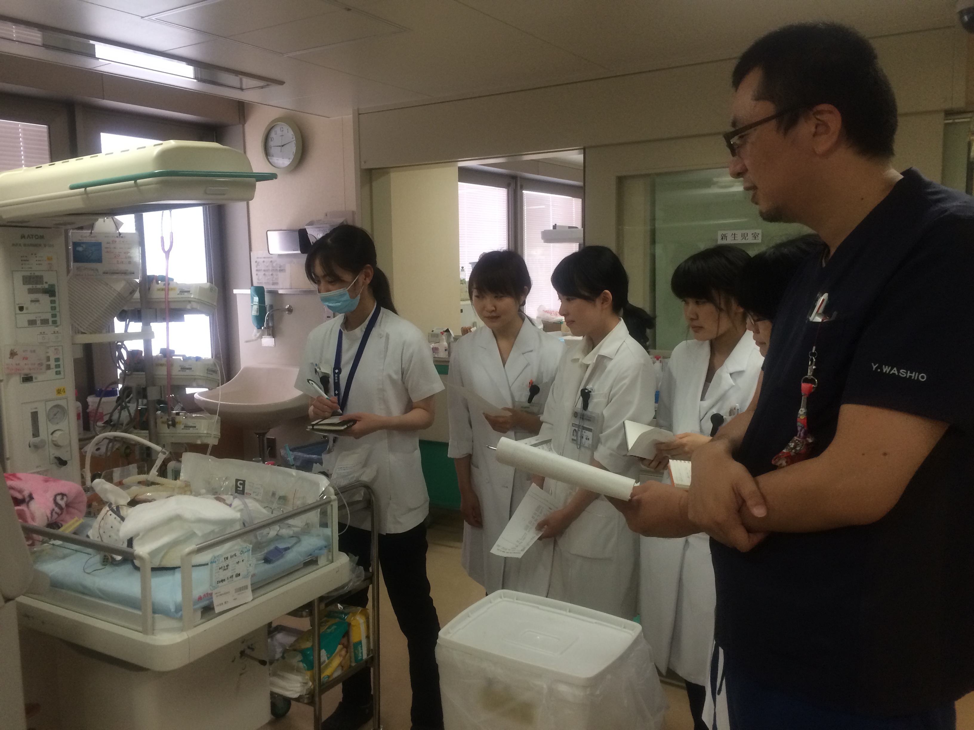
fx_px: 816
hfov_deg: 61.7
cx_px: 487
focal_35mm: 29
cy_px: 365
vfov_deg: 48.2
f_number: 2.2
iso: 64
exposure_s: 1/30
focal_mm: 4.15
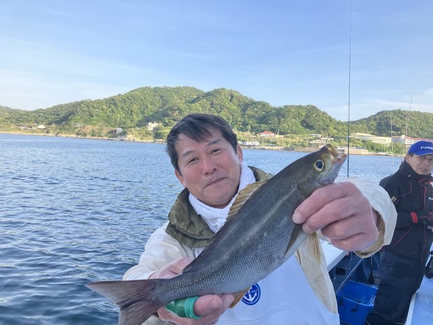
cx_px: 216
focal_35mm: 28
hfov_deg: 63.4
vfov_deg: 49.7
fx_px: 350
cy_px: 162
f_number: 1.8
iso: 32
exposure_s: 1/534
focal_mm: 3.99
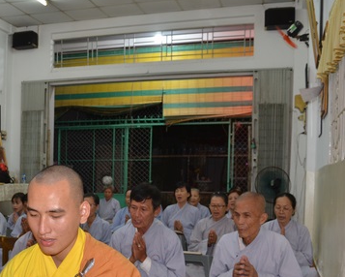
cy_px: 204
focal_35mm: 46
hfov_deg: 39.5
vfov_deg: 32.2
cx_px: 96
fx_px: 470
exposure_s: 1/60
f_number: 4.5
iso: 640
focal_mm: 18
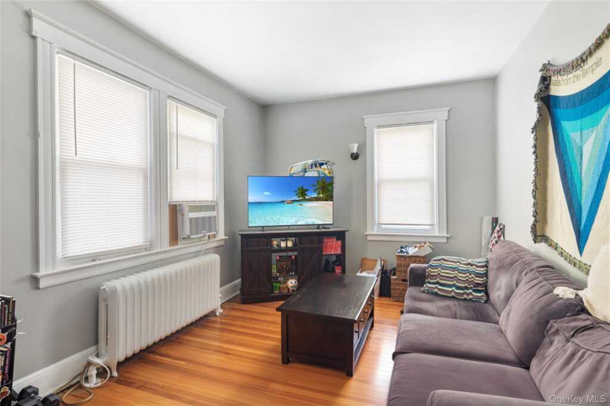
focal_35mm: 17
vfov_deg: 70.4
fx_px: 288
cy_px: 203
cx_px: 305
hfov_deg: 93.3
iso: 250
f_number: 9
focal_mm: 17
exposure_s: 3.2
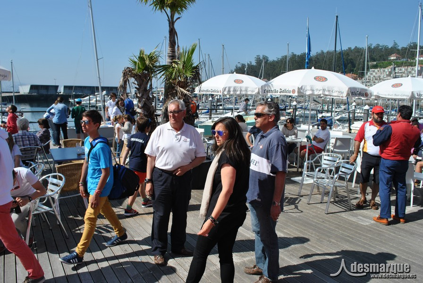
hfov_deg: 67.3
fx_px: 318
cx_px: 212
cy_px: 142
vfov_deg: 48.1
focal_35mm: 27
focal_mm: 18
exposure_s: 1/320
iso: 100
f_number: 9
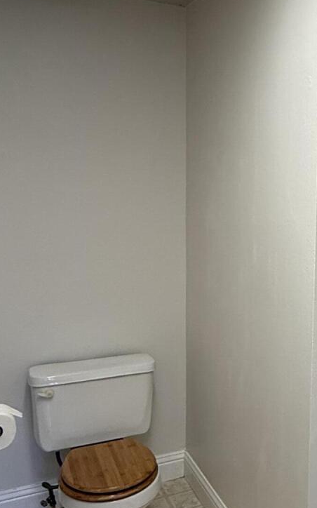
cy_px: 253
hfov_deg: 28.8
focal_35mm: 41
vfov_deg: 48.2
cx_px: 332
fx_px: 567
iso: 200
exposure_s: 1/120
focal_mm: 2.22
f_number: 2.2
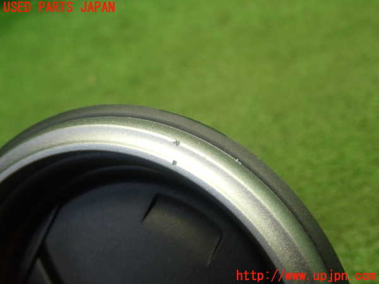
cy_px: 142
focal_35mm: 41
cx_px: 190
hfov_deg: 45.8
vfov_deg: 35.1
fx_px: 449
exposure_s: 1/40
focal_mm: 7.31
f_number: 2.8
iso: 250
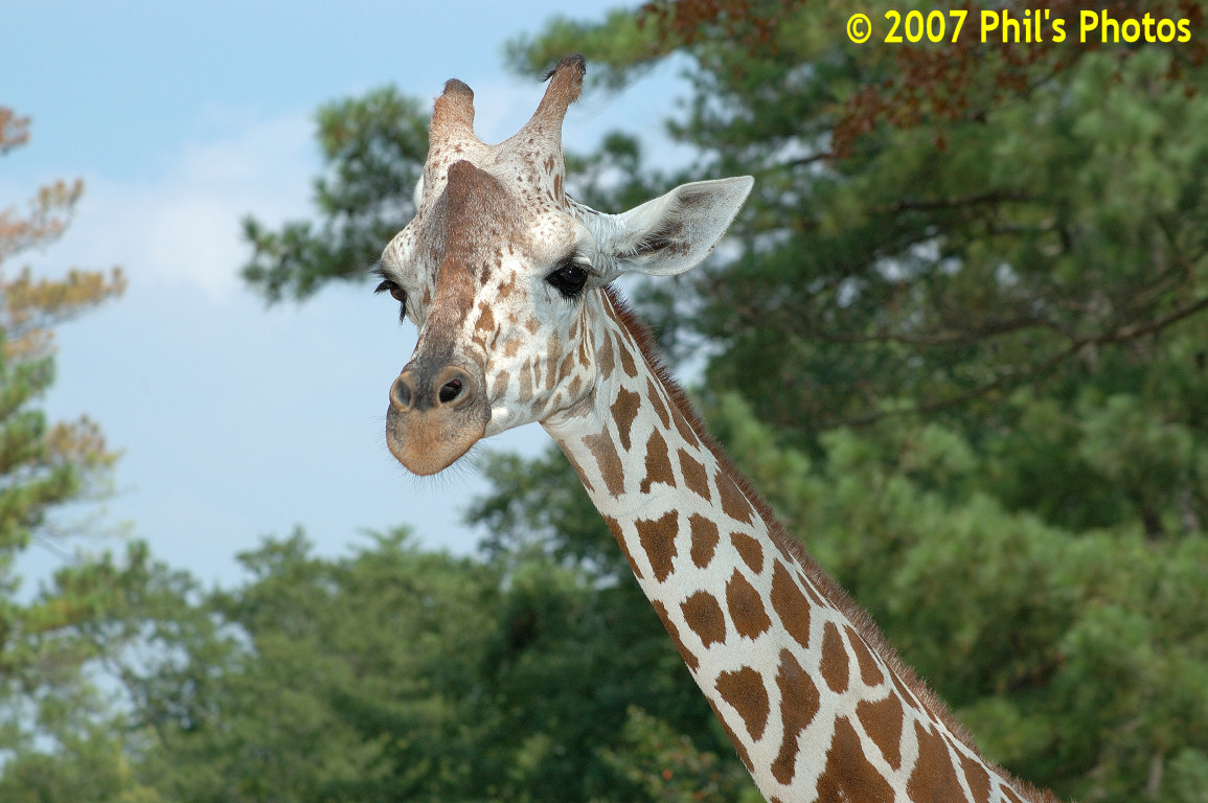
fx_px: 5632
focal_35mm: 168
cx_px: 604
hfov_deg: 12.2
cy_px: 402
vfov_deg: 8.2
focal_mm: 112
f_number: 8
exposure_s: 1/500
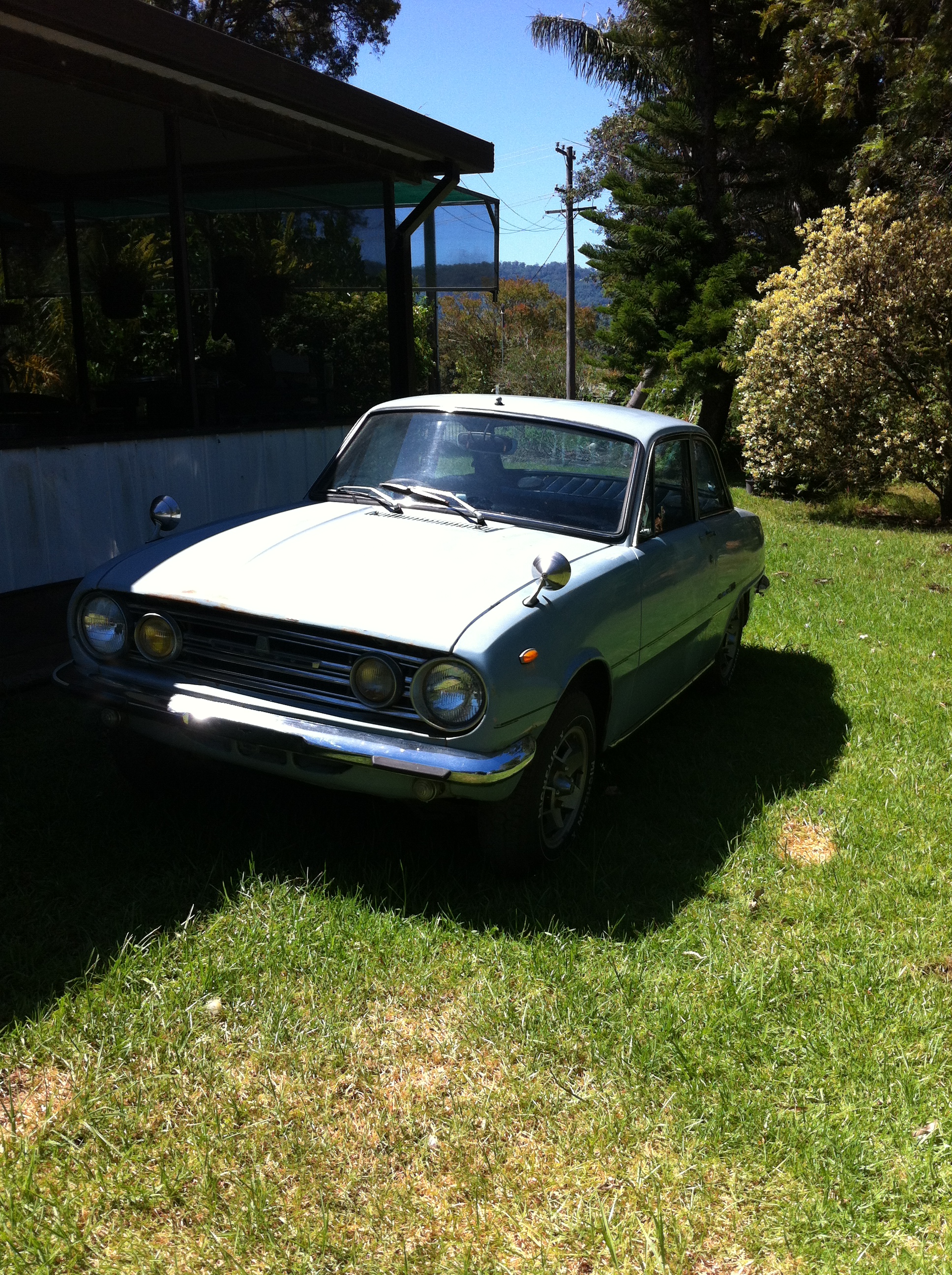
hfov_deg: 40.6
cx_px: 476
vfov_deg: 52.7
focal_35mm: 35
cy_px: 638
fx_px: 1287
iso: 80
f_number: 2.8
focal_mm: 3.85
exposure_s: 1/754
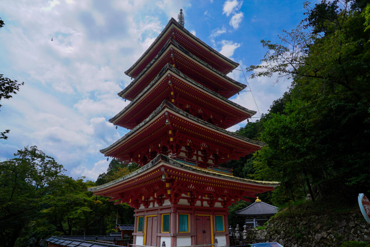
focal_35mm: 20
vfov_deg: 62.0
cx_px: 185
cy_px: 124
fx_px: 206
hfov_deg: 83.9
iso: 100
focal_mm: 20
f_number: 8
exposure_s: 1/400
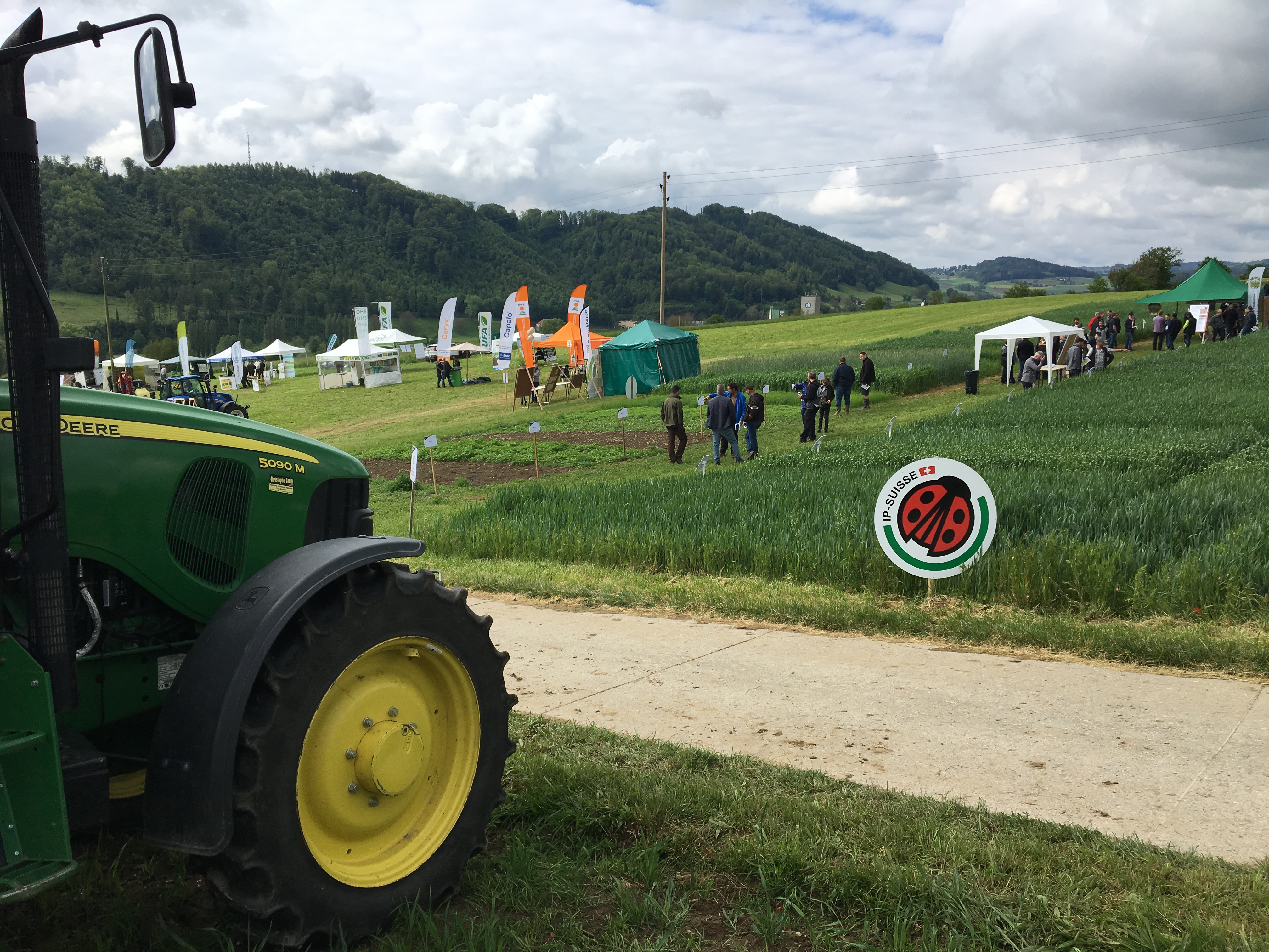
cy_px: 476
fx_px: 1063
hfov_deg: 61.7
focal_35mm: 29
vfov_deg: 48.2
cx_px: 634
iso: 25
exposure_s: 1/1972
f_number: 2.2
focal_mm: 4.15
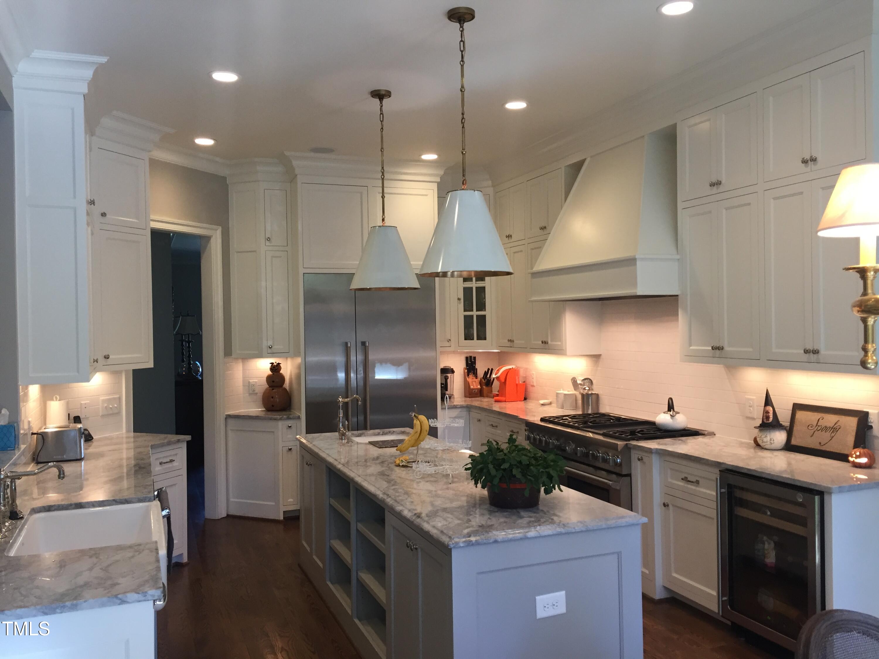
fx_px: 736
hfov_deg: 61.7
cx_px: 440
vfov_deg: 48.2
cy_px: 330
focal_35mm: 29
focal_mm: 4.15
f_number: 2.2
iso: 50
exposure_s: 1/30
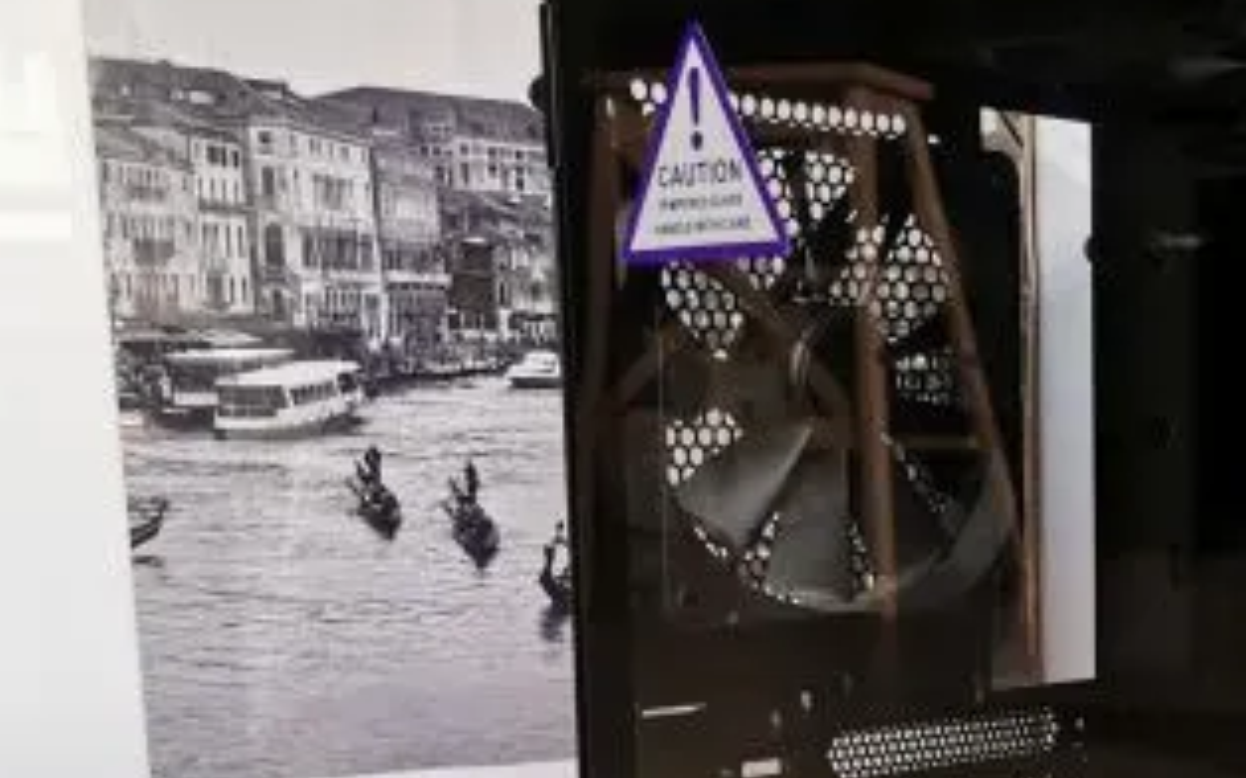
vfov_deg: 17.3
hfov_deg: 26.4
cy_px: 814
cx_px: 1309
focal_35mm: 73
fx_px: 2478
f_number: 1.6
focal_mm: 5.56
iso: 80
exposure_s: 1/100
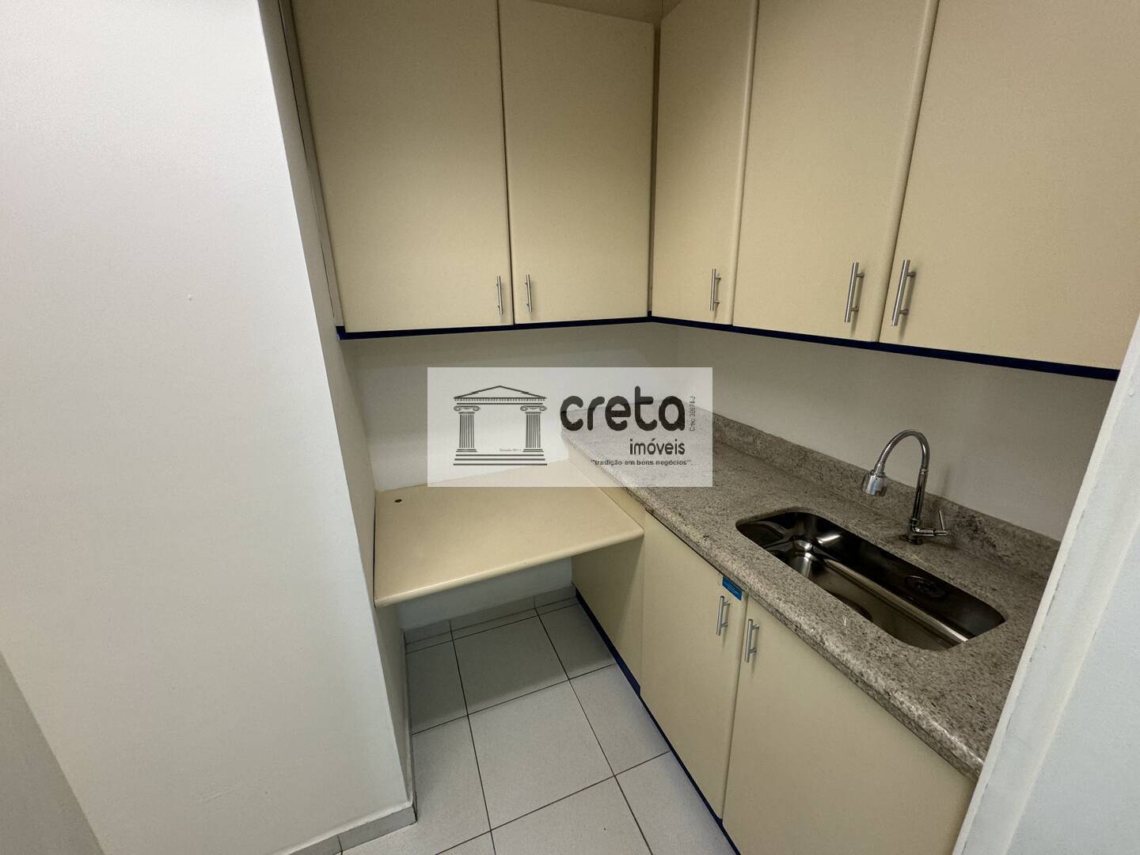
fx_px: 461
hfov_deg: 102.1
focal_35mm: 14
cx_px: 570
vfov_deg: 85.7
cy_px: 428
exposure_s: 1/120
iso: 160
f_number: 2.2
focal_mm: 2.22
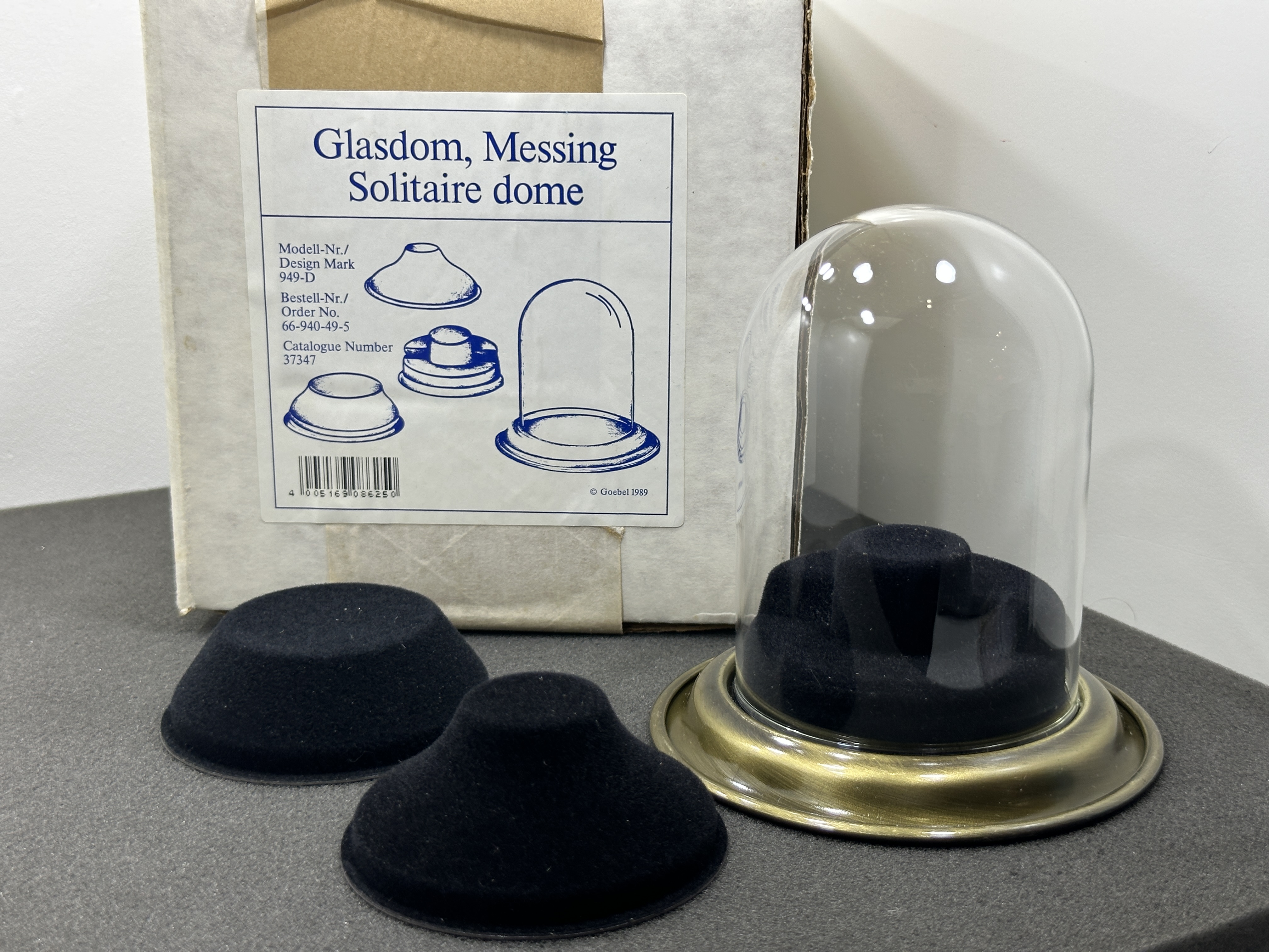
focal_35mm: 48
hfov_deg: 39.7
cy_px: 476
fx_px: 1760
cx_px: 634
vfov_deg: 30.3
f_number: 1.78
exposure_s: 1/121
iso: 64
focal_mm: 6.86
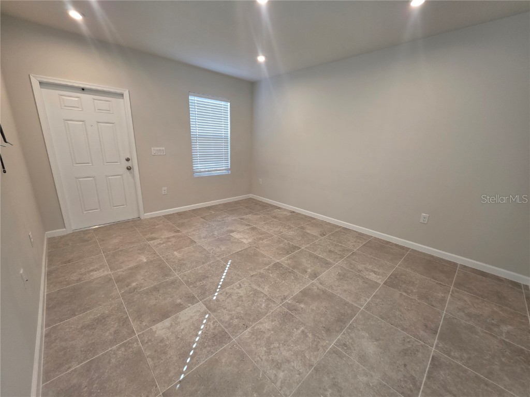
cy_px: 198
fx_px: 199
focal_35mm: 13
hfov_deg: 106.2
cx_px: 265
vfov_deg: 89.9
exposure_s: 1/120
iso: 160
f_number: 1.9
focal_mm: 2.2
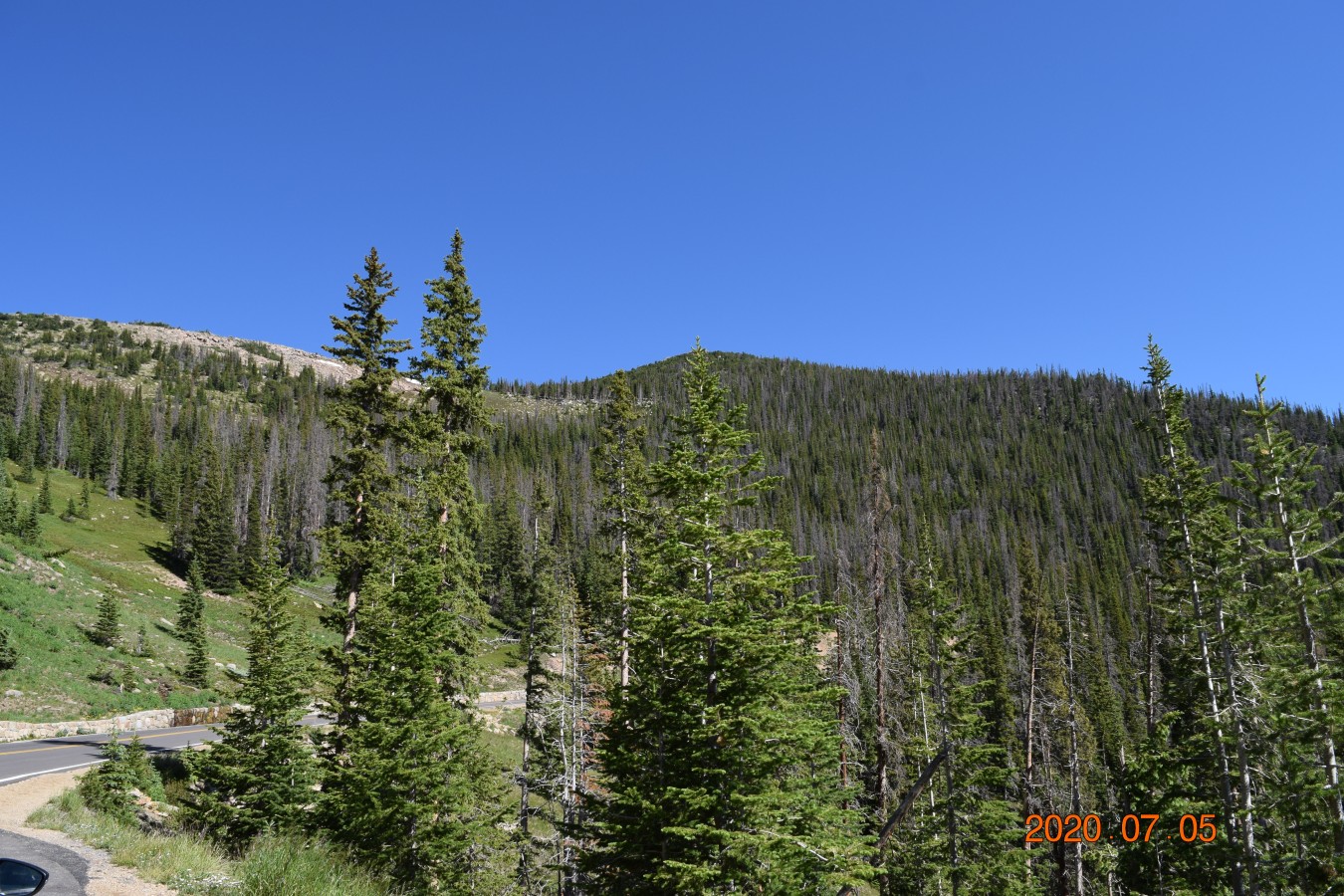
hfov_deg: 67.4
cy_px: 448
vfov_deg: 47.9
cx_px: 672
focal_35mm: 27
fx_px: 1008
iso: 200
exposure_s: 1/250
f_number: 8
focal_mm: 18
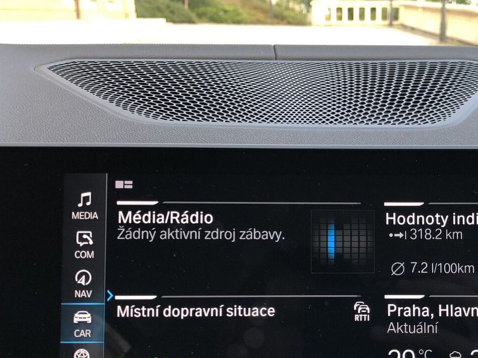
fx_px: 773
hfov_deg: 33.8
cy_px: 261
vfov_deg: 25.8
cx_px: 341
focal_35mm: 56
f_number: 1.8
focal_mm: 4
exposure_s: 1/89
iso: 32
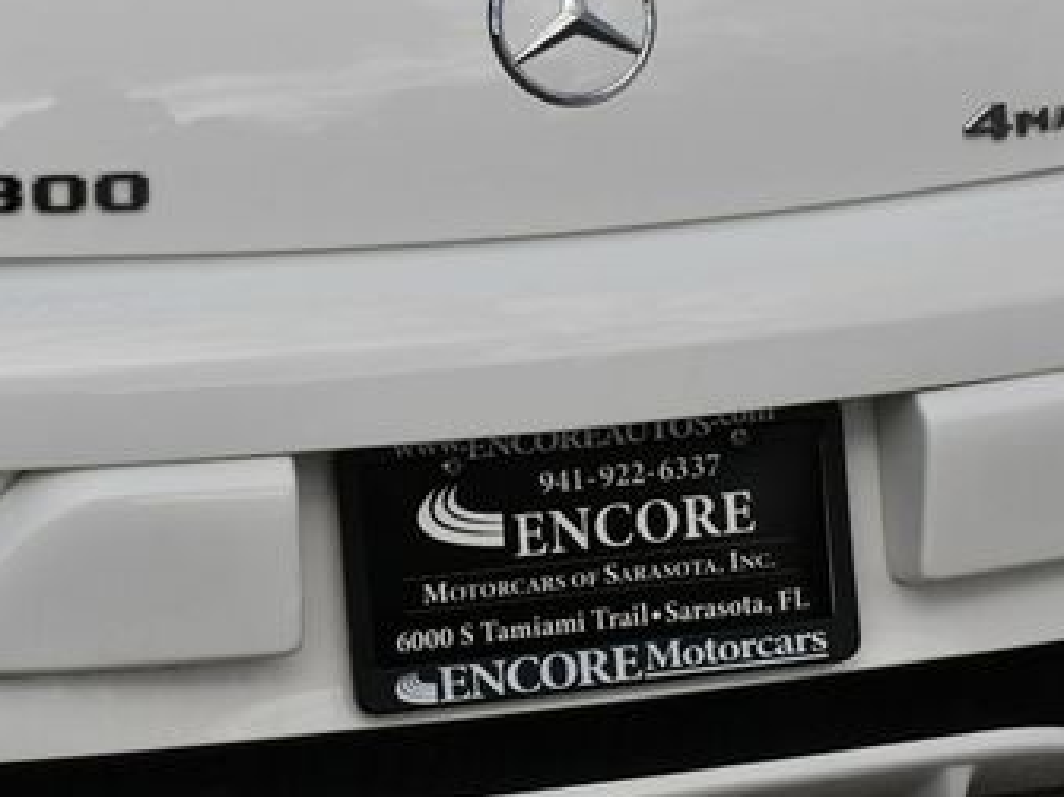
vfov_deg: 10.1
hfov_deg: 13.4
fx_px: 4517
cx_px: 403
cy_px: 210
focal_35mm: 147
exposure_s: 1/400
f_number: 10
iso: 100
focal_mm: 40
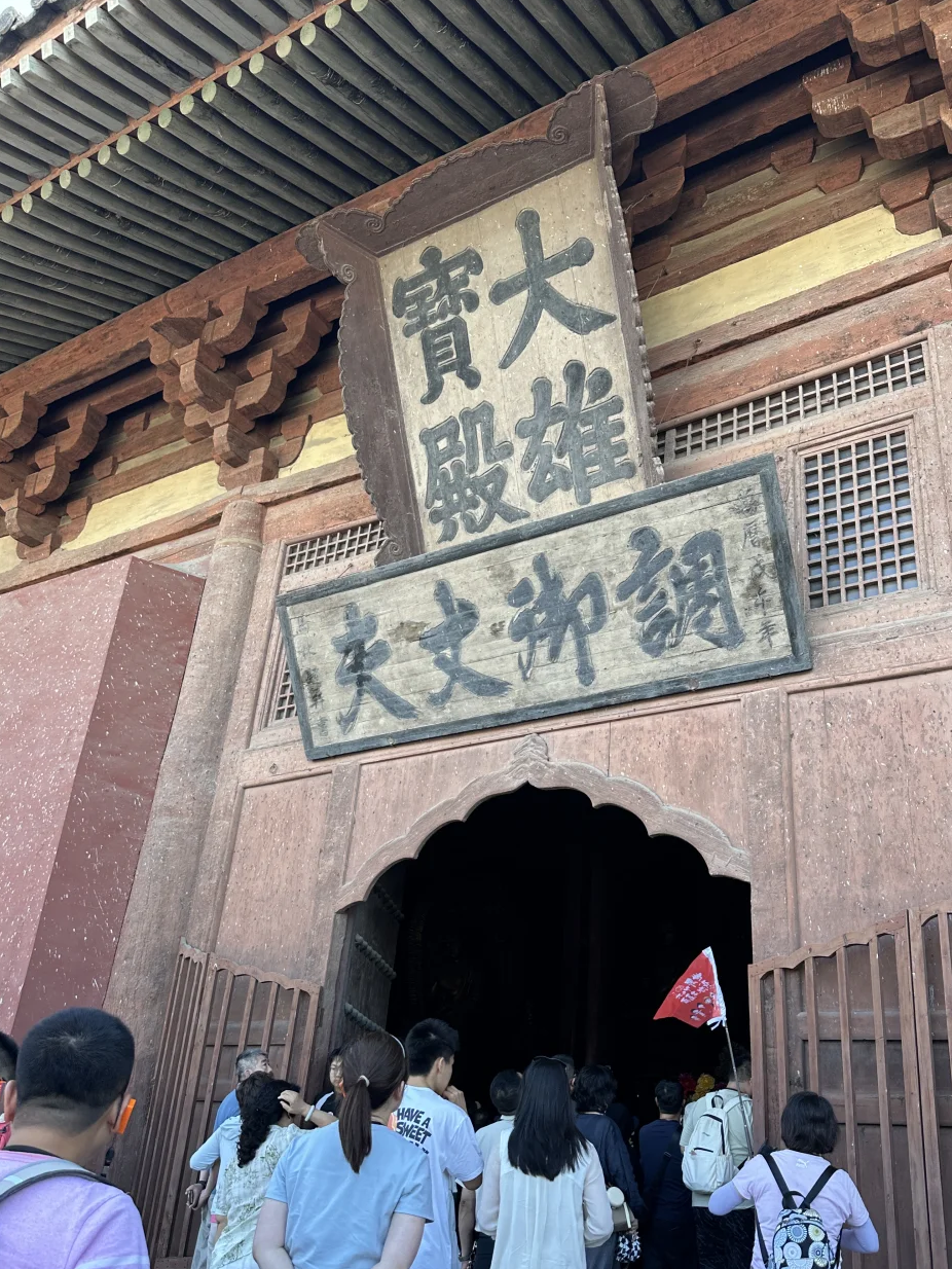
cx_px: 528
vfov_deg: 63.3
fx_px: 1026
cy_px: 704
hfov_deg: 49.7
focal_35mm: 28
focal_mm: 6.86
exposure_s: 1/234
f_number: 1.78
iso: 64
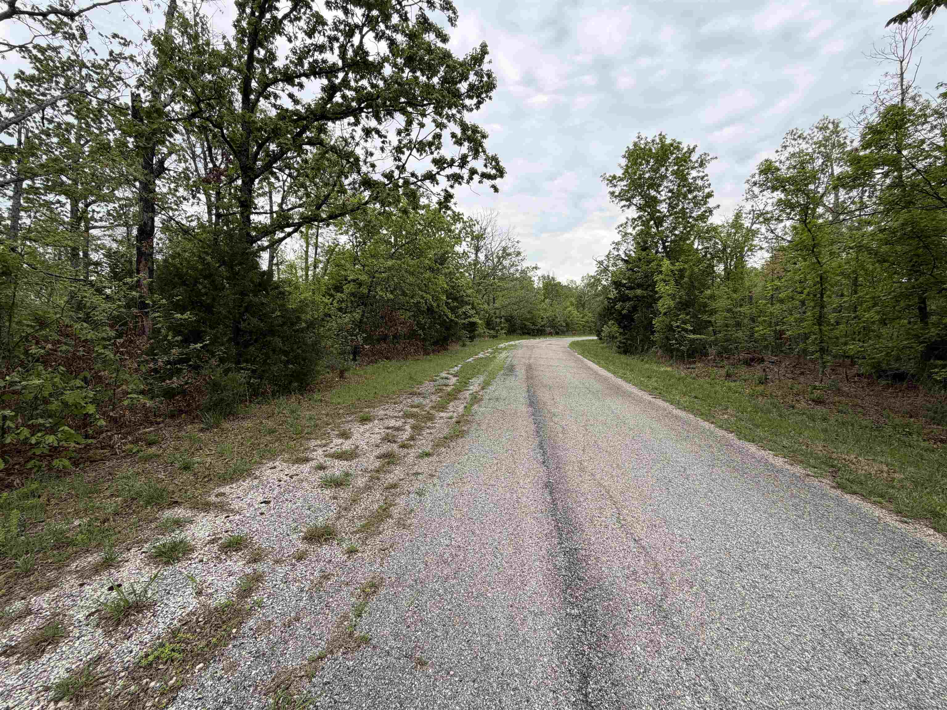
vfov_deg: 85.7
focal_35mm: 14
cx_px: 474
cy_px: 355
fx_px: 383
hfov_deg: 102.1
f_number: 2.2
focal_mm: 2.22
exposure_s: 1/502
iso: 50
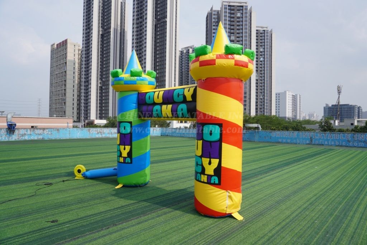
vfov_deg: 53.1
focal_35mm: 24
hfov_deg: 73.7
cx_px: 184
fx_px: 245
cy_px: 122
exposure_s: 1/200
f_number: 9
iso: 100
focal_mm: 16
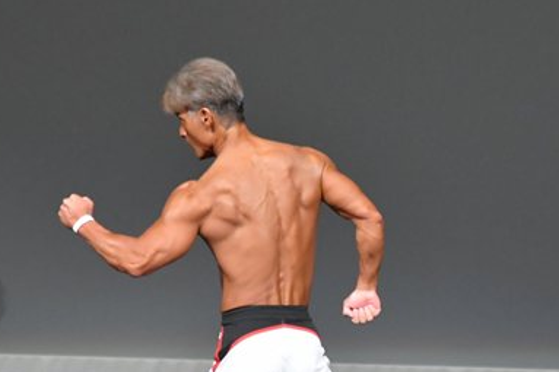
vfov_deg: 2.2
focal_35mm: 638
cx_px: 357
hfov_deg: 3.2
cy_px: 324
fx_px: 9902
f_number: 5.6
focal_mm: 210
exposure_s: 1/400
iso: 5000
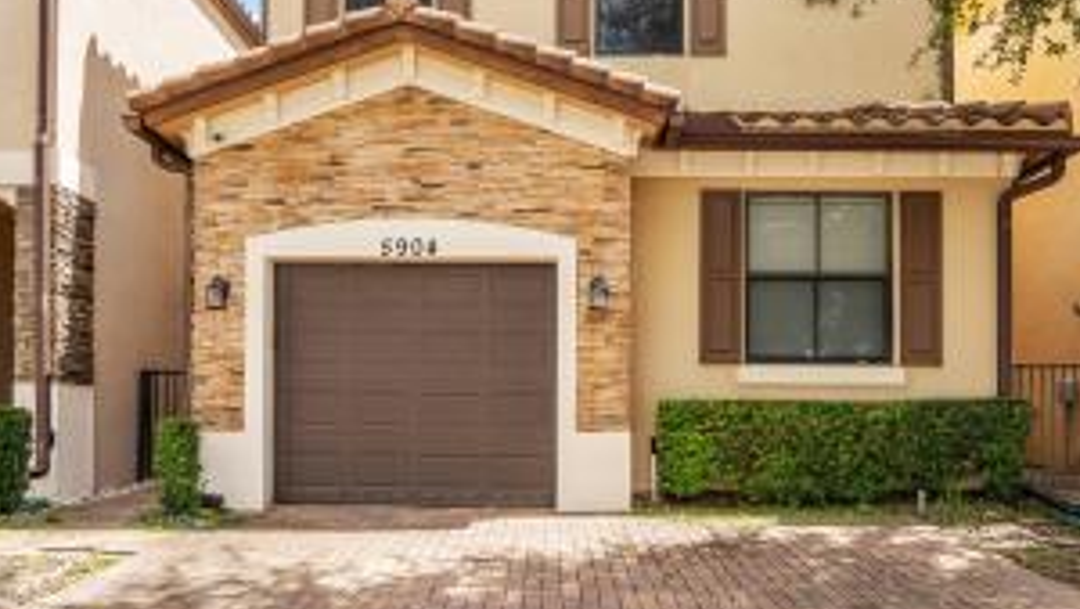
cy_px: 169
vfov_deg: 49.9
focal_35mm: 22
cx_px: 511
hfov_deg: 81.1
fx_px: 630
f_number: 7.1
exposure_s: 1/100
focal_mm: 14
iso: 100
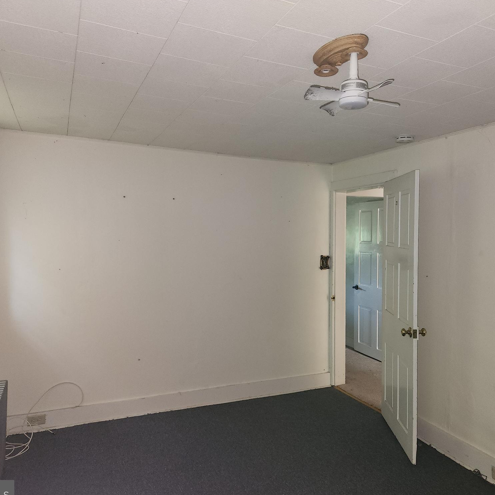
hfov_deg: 57.2
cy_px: 252
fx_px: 453
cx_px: 272
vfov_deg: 57.3
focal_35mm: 28
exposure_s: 1/15
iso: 125
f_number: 1.8
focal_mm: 5.4
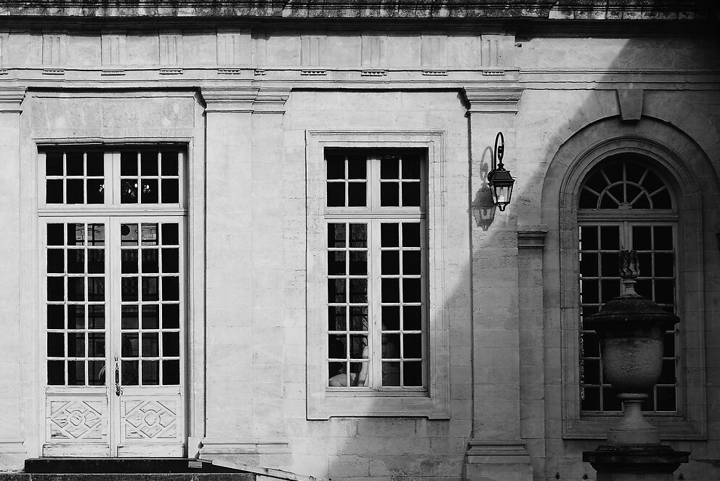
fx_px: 1841
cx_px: 110
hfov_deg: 21.8
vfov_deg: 14.9
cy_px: 307
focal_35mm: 92
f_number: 6.3
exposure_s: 1/400
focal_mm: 38
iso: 100
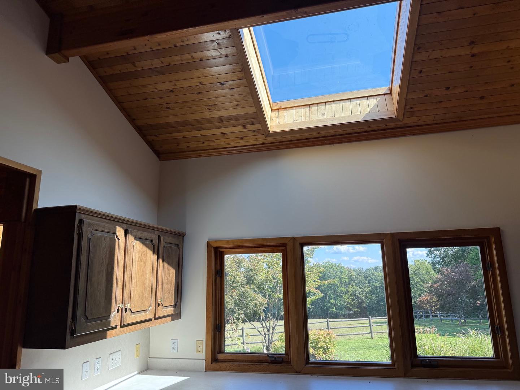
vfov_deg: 56.8
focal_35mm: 24
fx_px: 361
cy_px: 195
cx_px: 260
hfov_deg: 71.6
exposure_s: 1/643
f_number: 1.78
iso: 100
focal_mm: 6.76
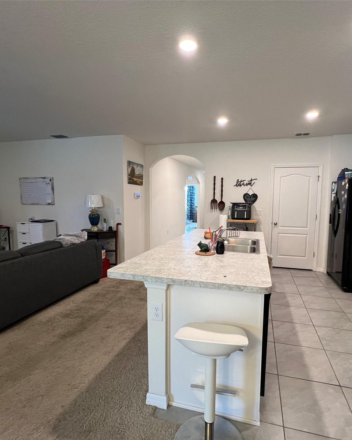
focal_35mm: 17
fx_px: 221
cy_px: 221
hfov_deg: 76.6
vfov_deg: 89.6
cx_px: 199
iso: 160
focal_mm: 1.57
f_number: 1.8
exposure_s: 1/60
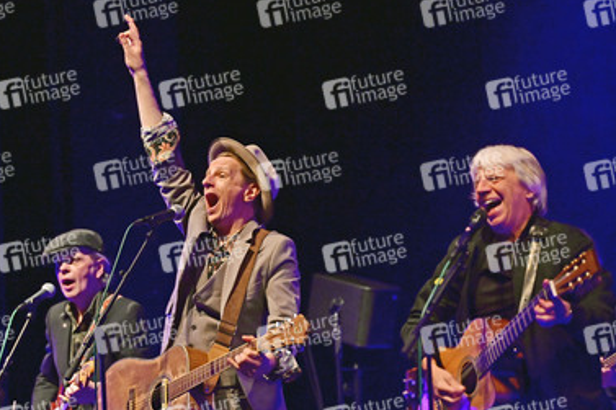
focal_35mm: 239
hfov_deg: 8.6
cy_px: 212
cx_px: 321
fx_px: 4088
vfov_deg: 5.7
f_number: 3.5
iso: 8000
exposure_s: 1/200
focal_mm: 200
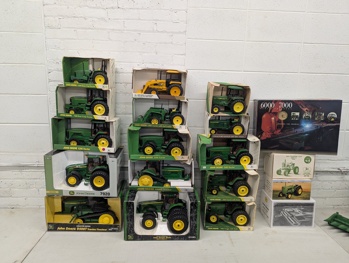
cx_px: 174
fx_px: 242
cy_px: 132
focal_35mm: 24
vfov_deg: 56.9
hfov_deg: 71.5
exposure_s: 1/24
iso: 56
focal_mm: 6.81
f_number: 1.85
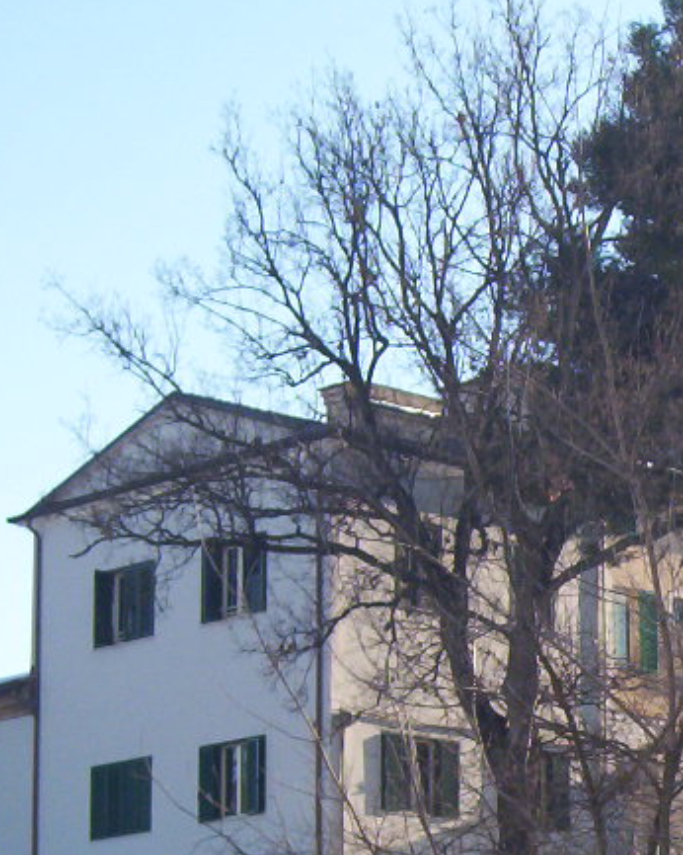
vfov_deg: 16.3
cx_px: 717
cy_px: 598
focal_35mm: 118
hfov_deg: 12.9
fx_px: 2984
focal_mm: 9.98
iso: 100
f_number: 3.54
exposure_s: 1/730
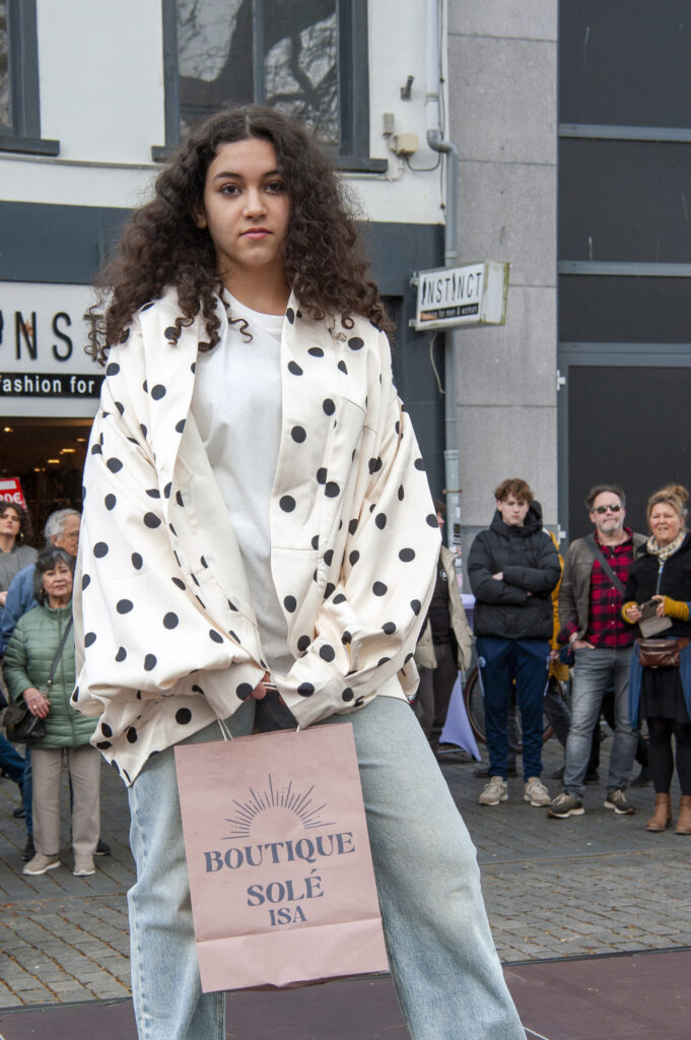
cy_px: 520
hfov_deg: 28.0
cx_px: 346
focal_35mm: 48
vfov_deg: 41.1
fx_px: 1384
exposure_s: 1/320
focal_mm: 48
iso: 500
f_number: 9
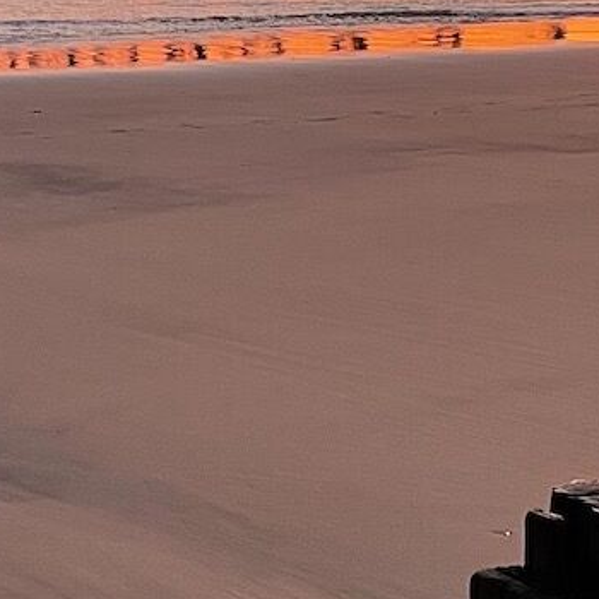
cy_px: 301
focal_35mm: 105
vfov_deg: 16.6
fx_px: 2056
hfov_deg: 16.6
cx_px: 253
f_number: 1.6
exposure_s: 1/60
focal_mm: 4.2
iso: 200
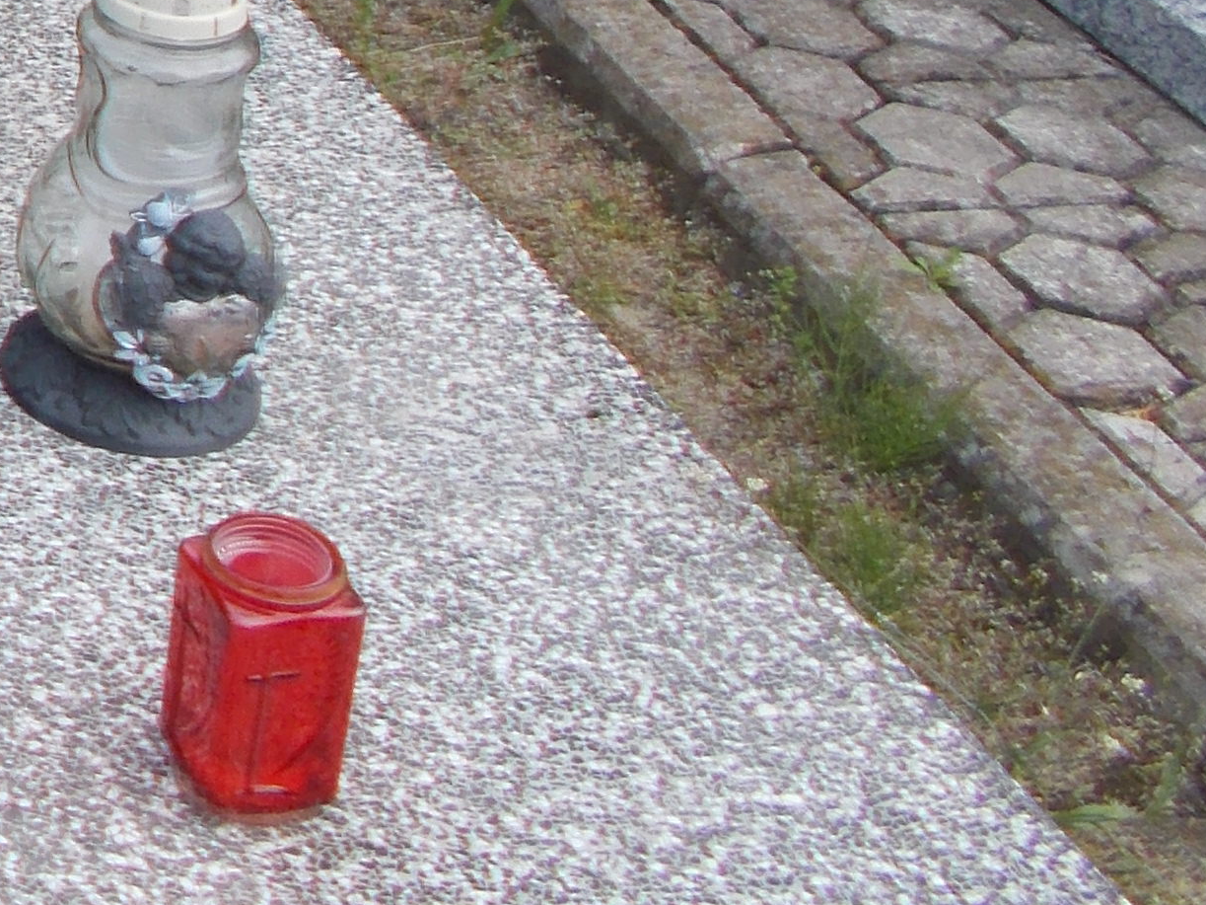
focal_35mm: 98
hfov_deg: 16.6
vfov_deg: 14.2
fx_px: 3414
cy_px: -394
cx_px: -976
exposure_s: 1/500
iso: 80
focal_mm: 4.6
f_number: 3.2
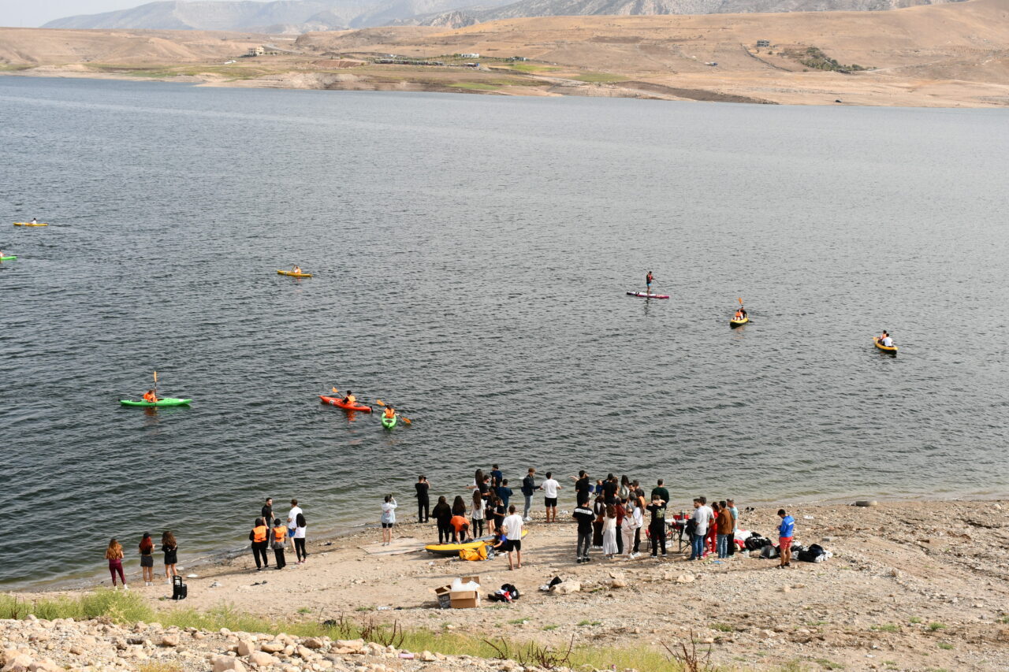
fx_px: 1345
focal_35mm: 48
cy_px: 336
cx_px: 504
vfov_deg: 28.1
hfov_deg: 41.1
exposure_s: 1/320
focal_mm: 32
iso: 100
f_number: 9
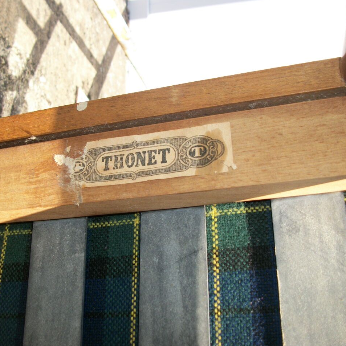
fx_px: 430
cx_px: 154
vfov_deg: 43.9
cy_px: 173
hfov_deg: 43.8
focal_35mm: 38
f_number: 2.9
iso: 80
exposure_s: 1/640
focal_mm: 5.7
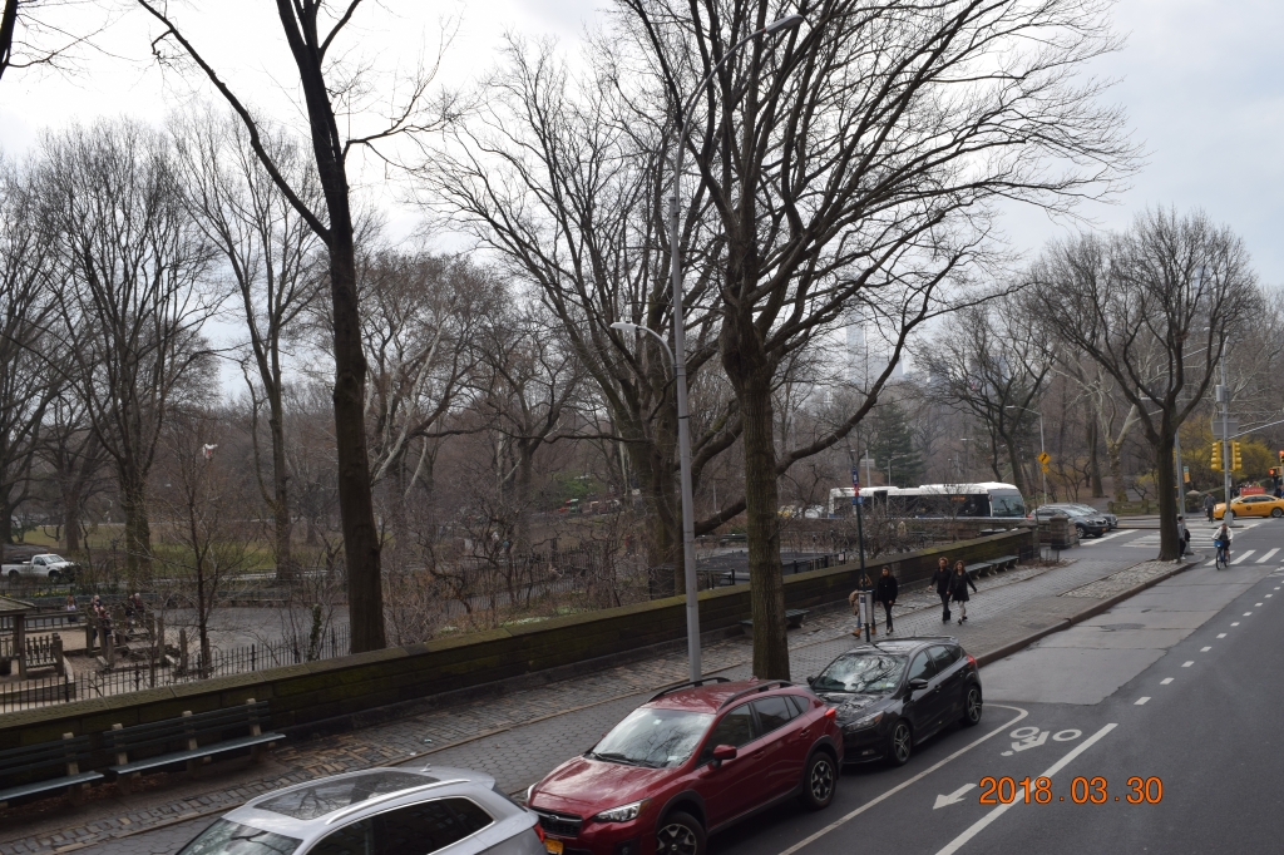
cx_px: 642
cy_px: 428
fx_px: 963
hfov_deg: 67.4
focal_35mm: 27
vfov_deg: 47.9
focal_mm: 18
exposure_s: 1/320
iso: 200
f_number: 9
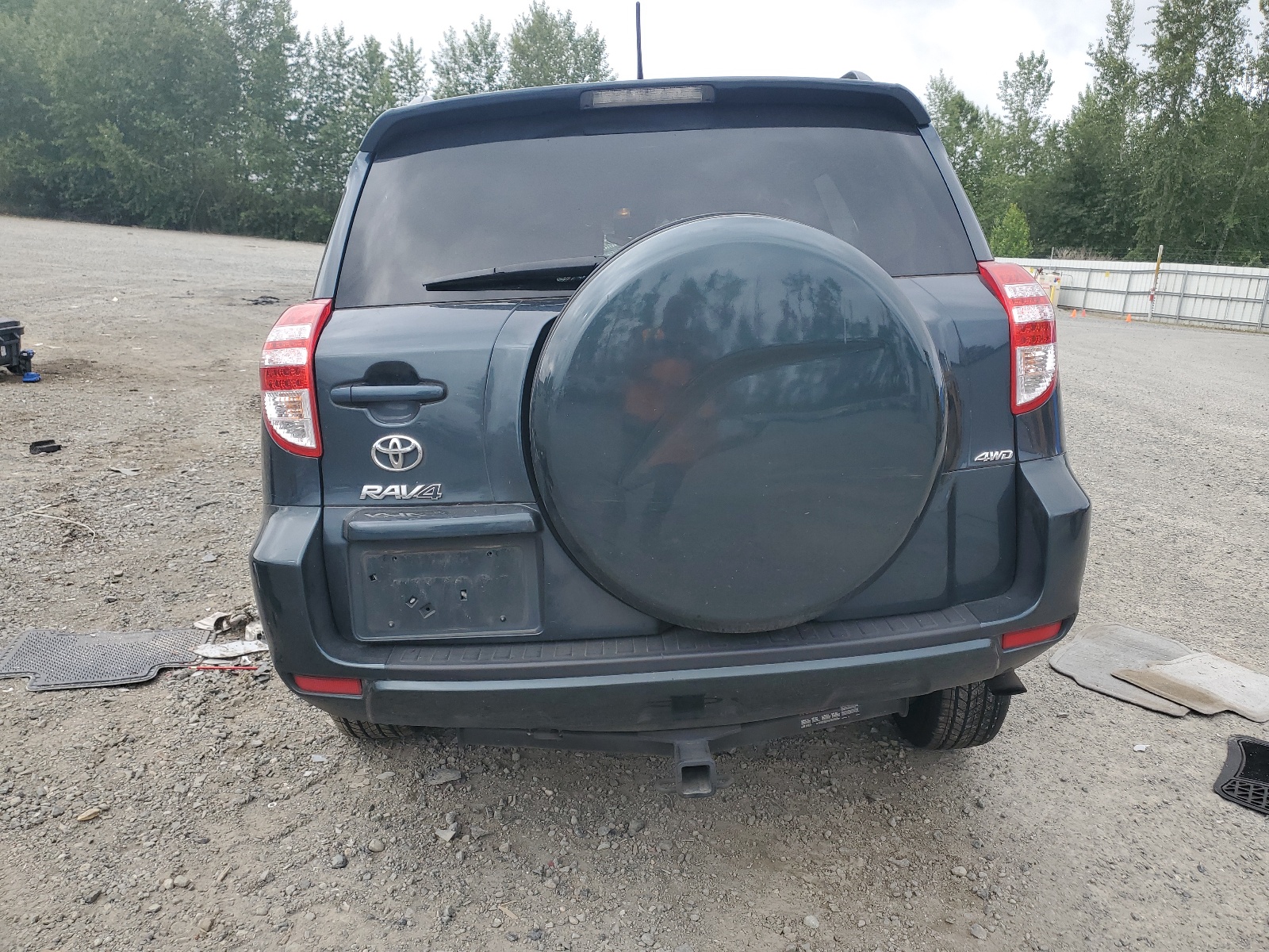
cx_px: 634
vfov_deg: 53.1
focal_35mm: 26
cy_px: 476
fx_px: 953
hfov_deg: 67.3
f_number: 1.5
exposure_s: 1/714
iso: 50
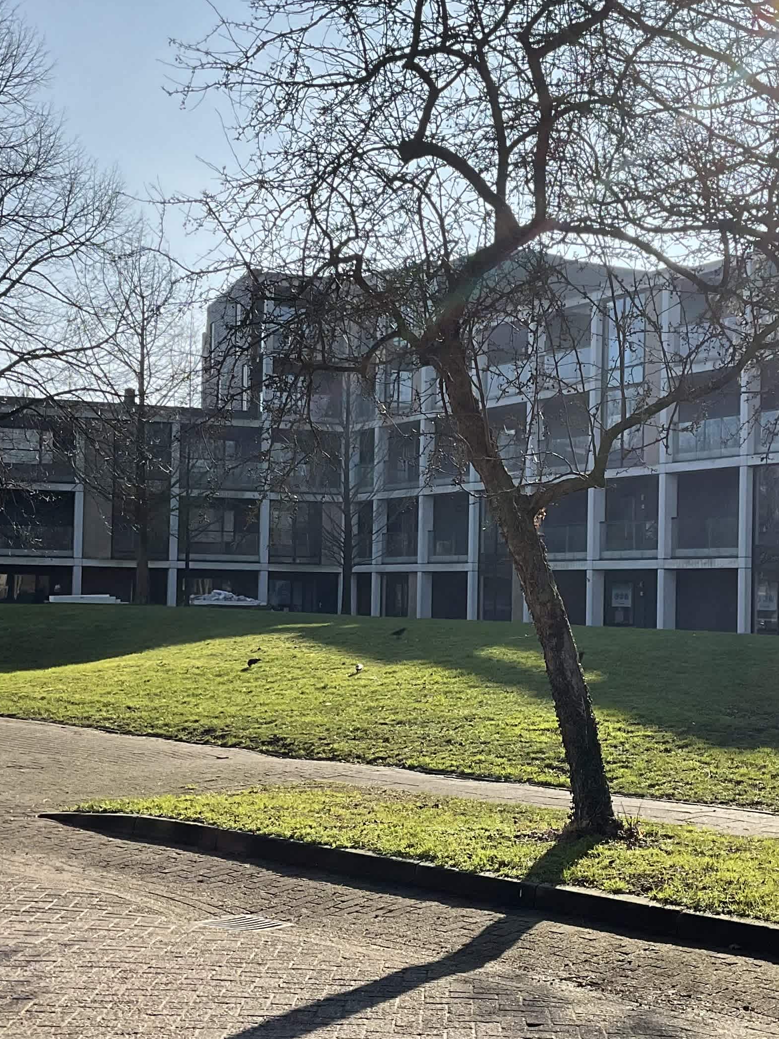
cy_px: 560
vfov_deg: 34.3
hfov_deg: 26.1
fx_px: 1680
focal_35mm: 56
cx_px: 465
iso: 16
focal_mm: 3
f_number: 1.8
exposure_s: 1/2058
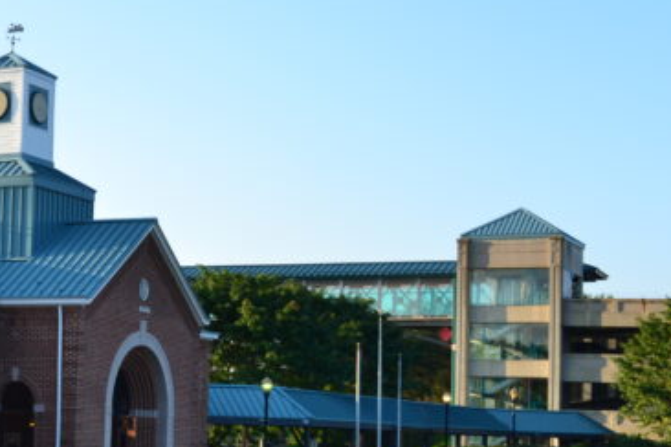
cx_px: -16
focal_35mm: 87
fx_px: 1621
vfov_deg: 15.7
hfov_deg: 22.4
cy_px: 307
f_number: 9
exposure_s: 1/160
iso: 400
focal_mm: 28
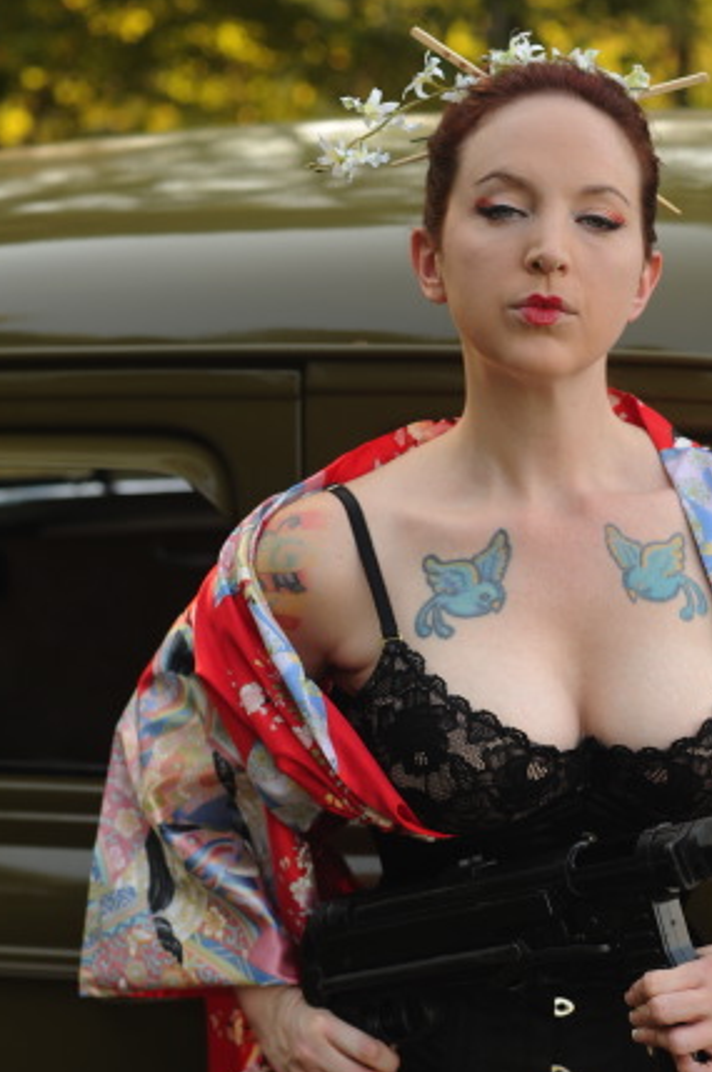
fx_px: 2498
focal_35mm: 84
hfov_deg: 16.2
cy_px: 727
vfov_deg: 24.1
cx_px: 526
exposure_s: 1/320
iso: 200
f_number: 4
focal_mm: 50
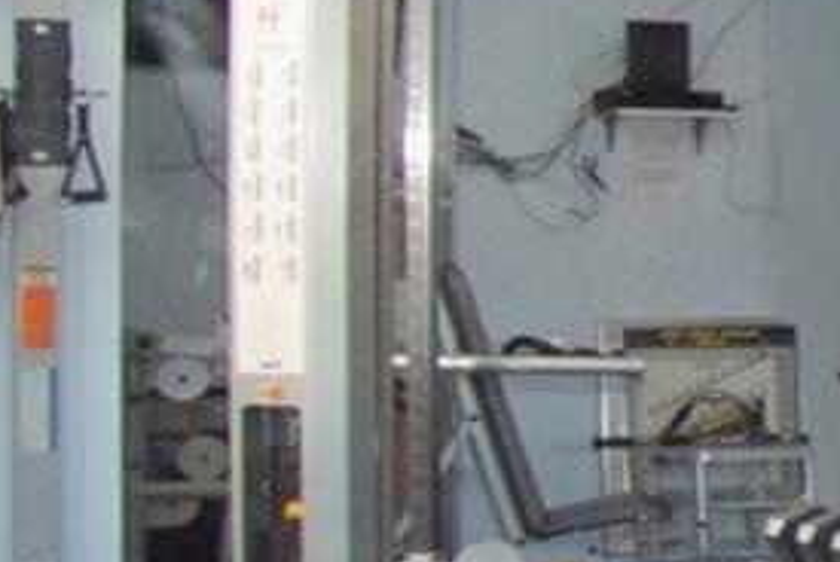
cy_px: 185
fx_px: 2866
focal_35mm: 123
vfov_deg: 11.2
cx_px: 2578
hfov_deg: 10.7
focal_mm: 11
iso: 1000
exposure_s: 1/60
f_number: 8
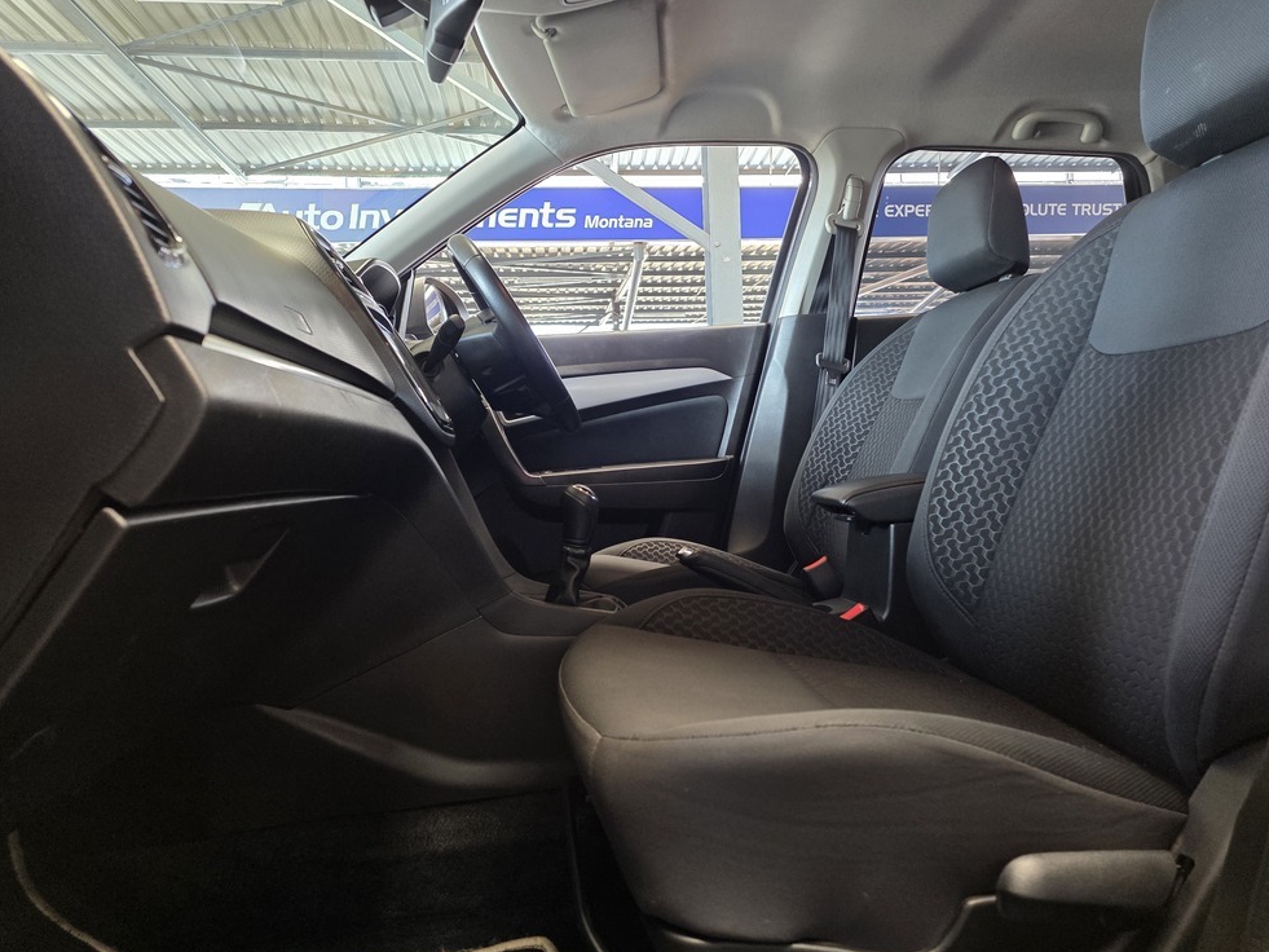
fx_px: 880
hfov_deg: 71.6
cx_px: 658
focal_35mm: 24
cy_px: 470
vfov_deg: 56.8
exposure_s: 1/100
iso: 320
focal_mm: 6.25
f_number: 1.7
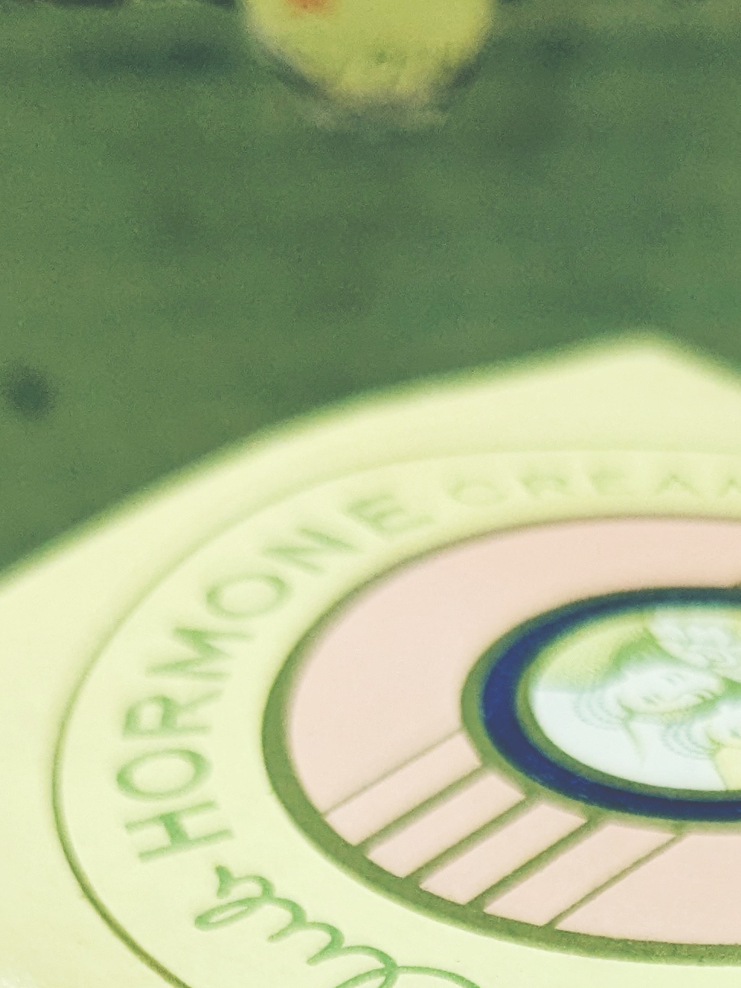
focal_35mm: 84
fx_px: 2398
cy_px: 1511
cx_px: 733
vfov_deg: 19.9
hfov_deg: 17.2
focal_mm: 4.38
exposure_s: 1/296
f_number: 1.73
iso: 130
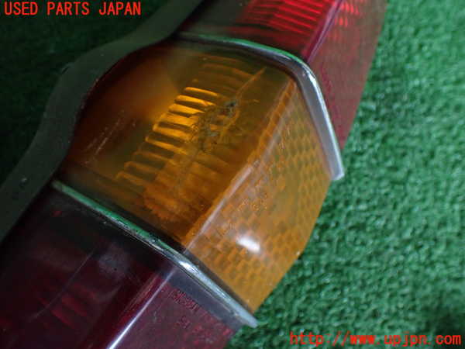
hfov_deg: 60.0
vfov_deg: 46.8
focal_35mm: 30
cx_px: 232
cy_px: 174
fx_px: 403
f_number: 2.3
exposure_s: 1/125
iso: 640
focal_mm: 5.4
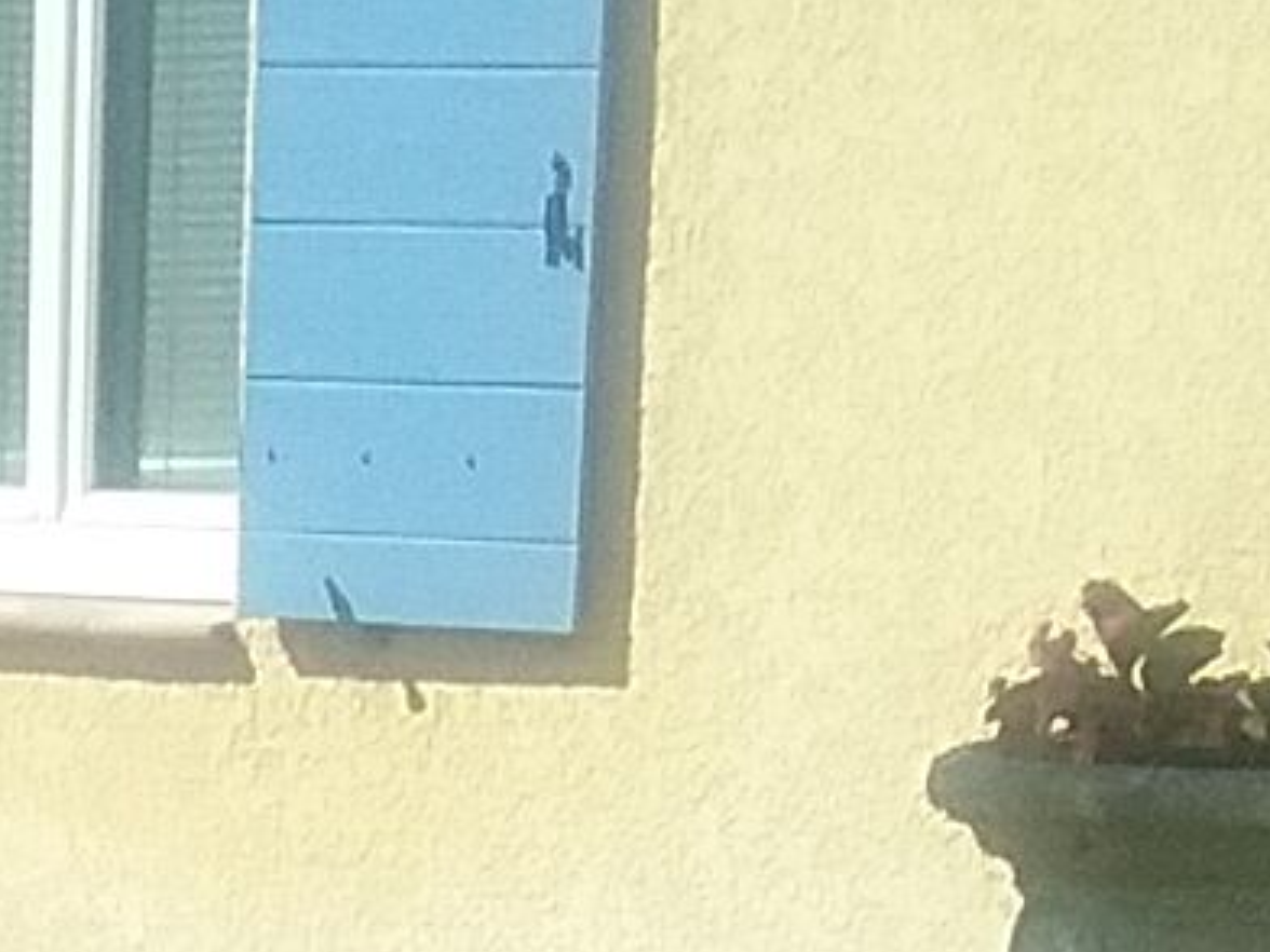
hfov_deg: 9.6
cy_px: 3620
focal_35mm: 205
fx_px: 7521
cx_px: -130
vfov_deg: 6.2
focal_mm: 3.3
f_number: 2.2
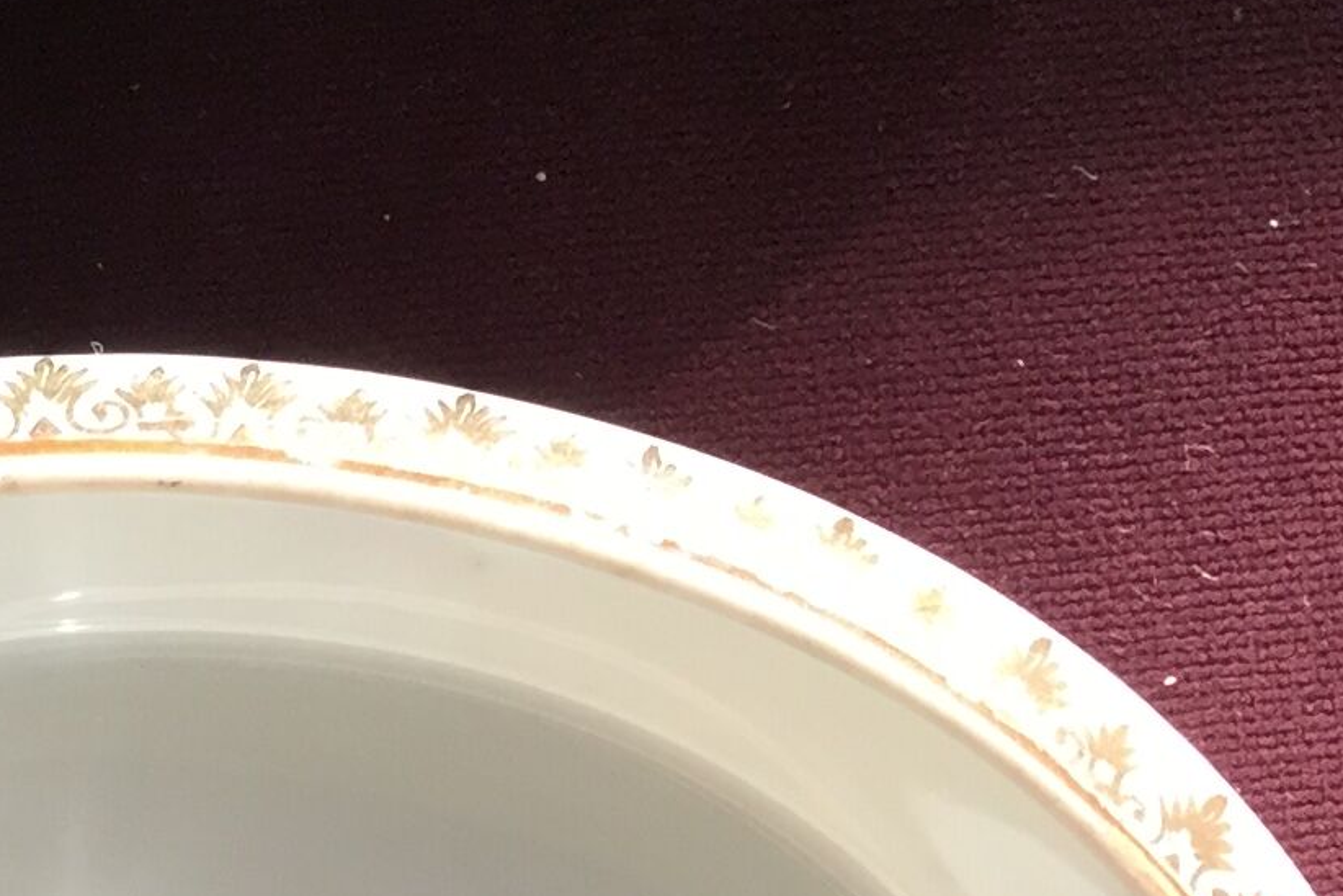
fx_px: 4775
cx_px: 402
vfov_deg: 10.7
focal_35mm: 128
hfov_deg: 16.0
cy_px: 356
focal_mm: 3.3
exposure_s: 1/33
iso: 25
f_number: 2.4
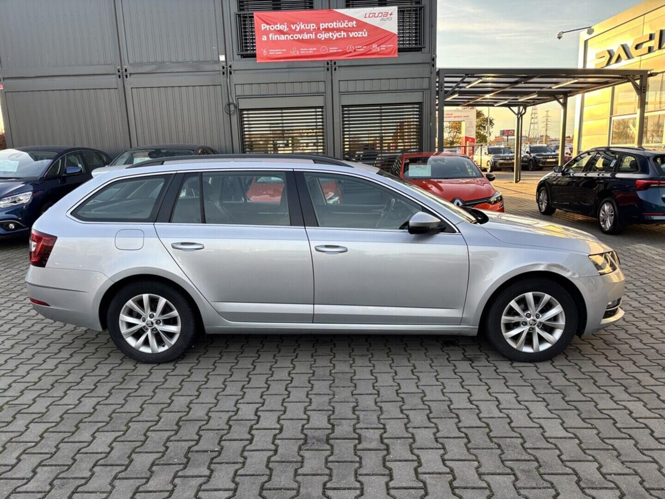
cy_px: 250
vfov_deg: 53.1
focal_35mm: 26
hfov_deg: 67.3
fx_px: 499
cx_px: 332
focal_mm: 5.96
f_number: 1.6
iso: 50
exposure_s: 1/295
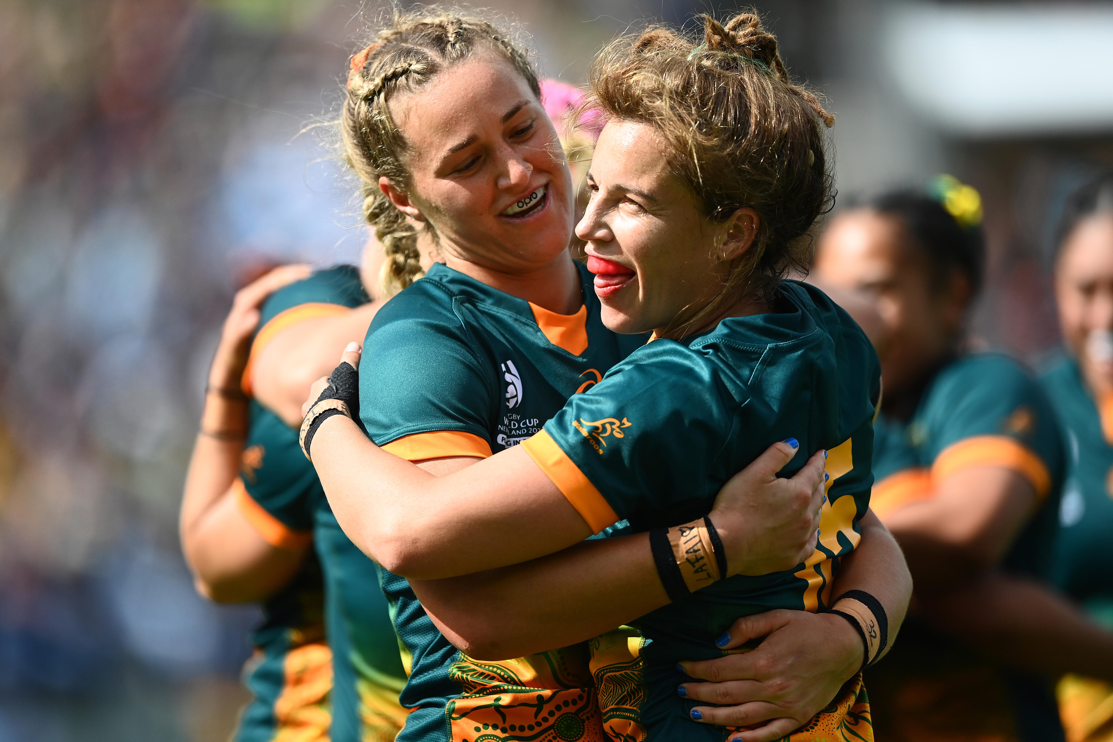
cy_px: 371
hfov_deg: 5.2
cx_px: 556
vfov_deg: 3.4
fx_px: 12365
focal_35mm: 400
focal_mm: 400
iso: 400
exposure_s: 1/6400
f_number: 2.8
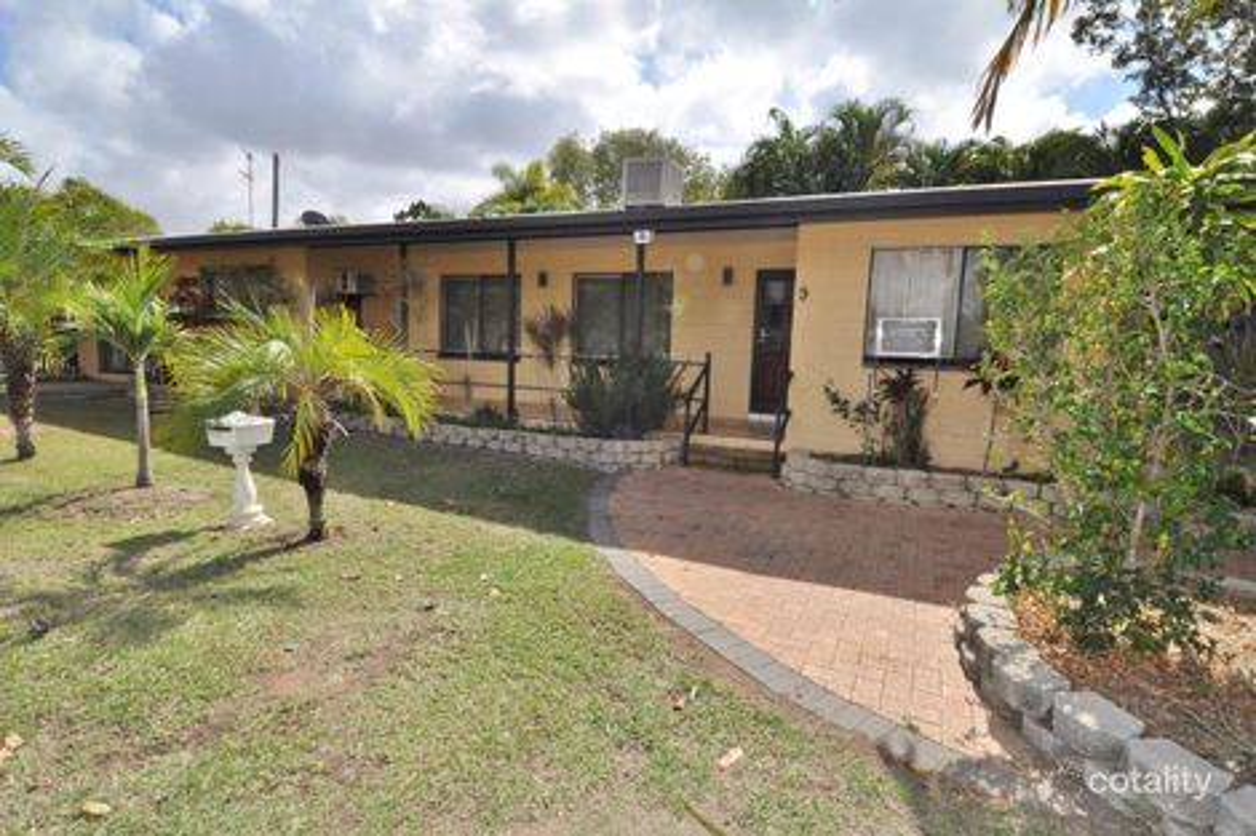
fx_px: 628
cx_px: 628
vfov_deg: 67.3
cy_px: 418
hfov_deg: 90.0
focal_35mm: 18
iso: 200
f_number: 16
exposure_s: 1/200
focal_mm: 12
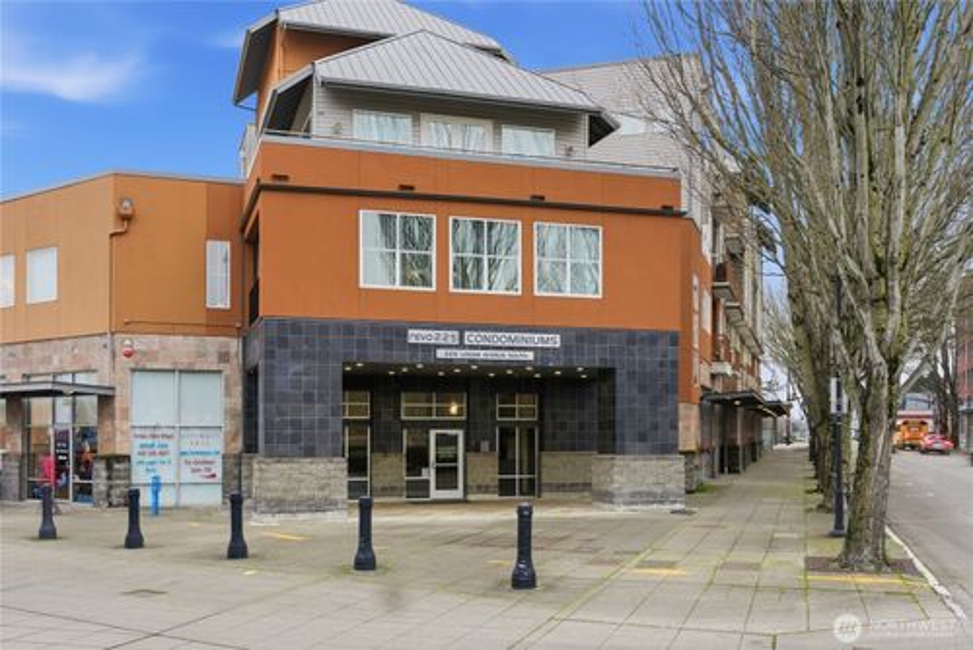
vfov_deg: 37.9
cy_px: 325
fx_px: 946
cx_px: 486
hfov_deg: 54.4
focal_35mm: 35
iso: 640
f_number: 22
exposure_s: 1/60
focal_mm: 35
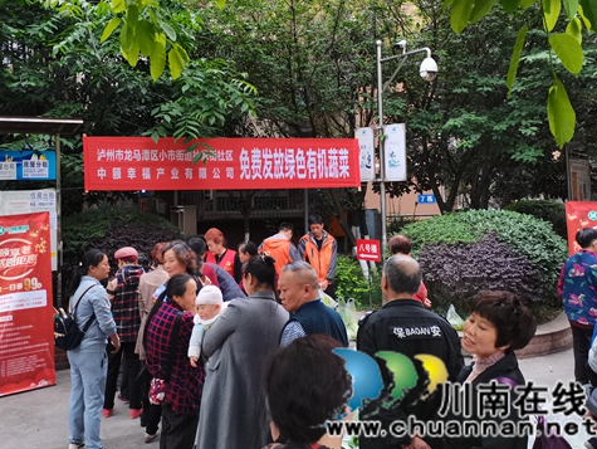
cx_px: 221
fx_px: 604
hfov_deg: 52.0
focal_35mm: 35
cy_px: 164
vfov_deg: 40.4
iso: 80
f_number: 1.8
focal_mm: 5.58
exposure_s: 1/100
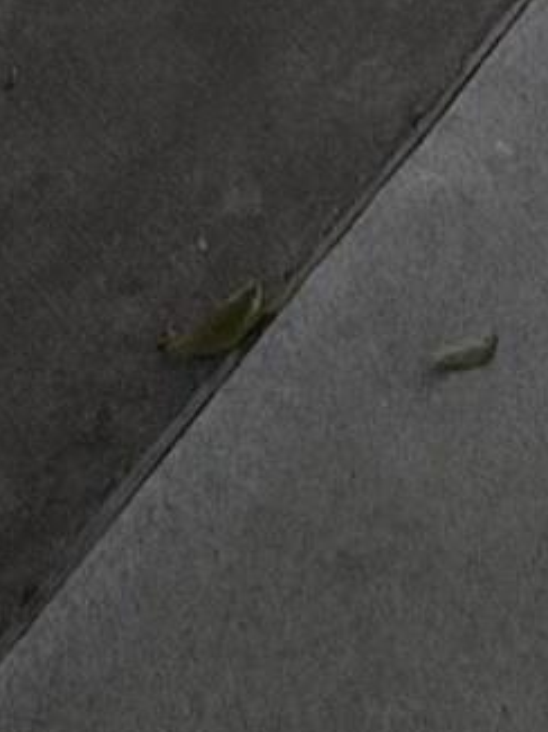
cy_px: -1821
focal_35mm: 99
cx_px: 445
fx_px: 2092
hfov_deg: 14.8
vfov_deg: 9.6
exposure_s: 1/1464
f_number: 2.2
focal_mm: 2.22
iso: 64
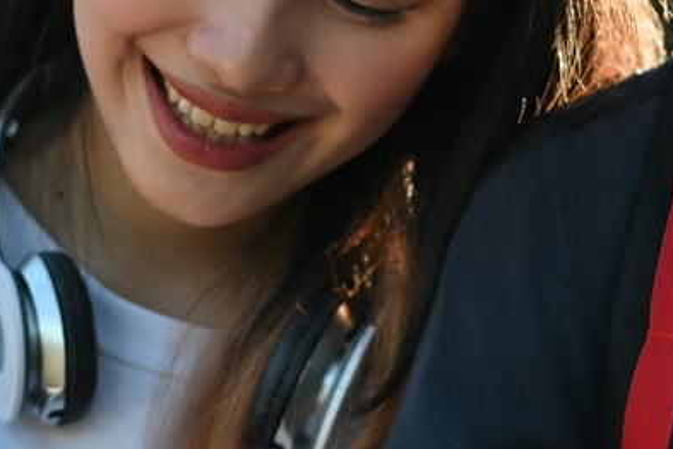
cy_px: 237
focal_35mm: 535
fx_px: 10001
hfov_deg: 3.9
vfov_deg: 2.6
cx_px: 228
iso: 100
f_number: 2
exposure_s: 1/320
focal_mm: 105
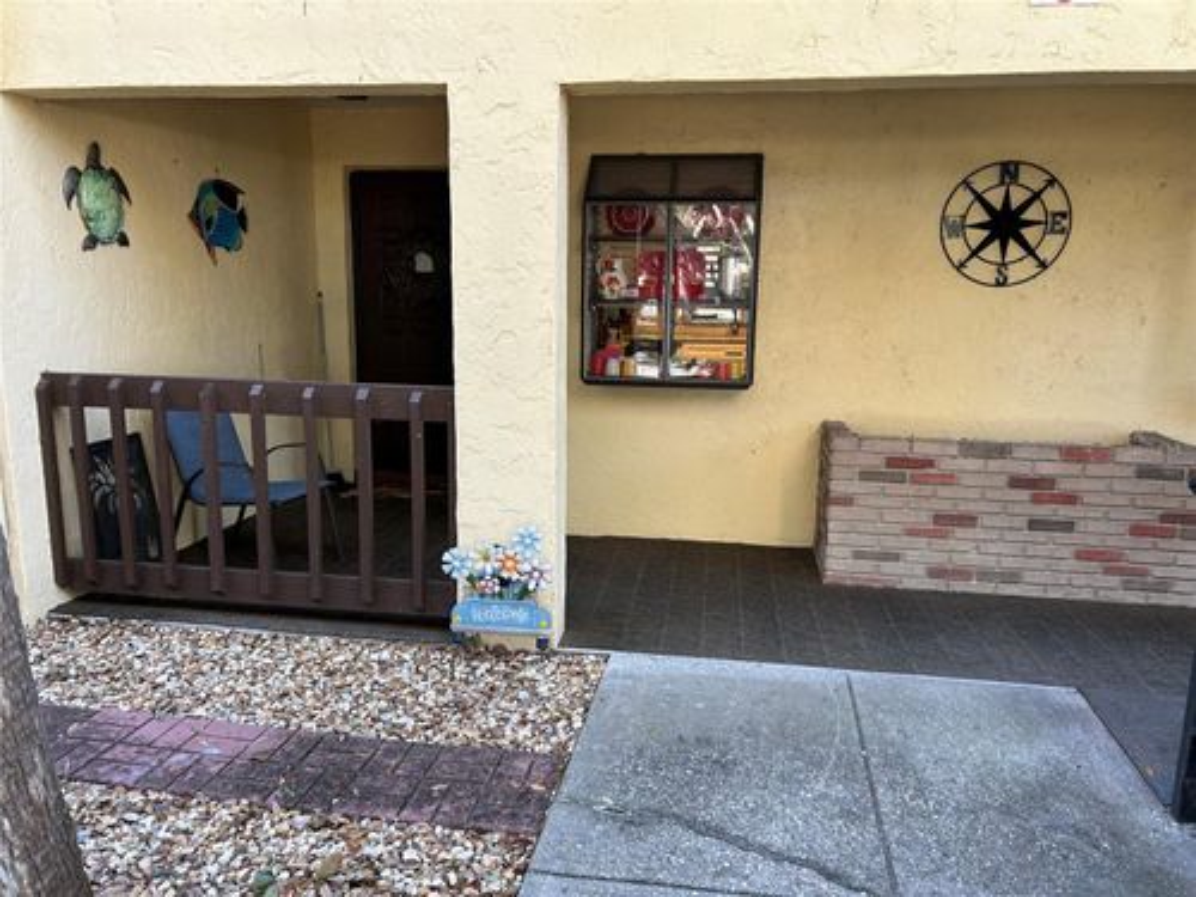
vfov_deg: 53.1
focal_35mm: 26
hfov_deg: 67.3
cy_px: 448
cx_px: 598
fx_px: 898
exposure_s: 1/121
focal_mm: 5.7
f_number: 1.5
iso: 50
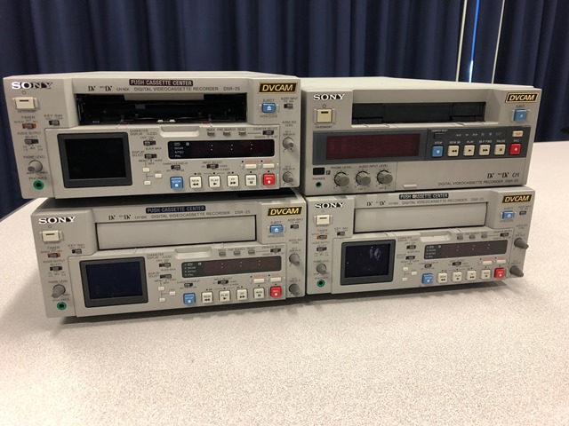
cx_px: 284
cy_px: 213
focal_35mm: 29
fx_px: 477
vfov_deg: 48.2
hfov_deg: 61.7
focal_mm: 3.99
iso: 40
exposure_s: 1/17
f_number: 1.8
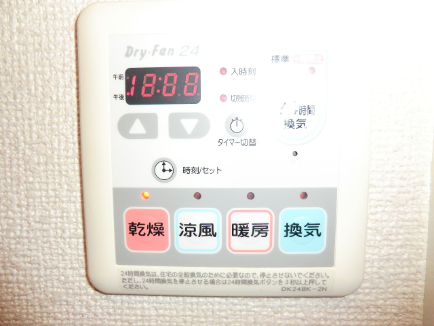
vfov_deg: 56.8
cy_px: 163
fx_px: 301
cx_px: 217
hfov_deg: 71.6
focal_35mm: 24
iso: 200
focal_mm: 4.3
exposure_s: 1/60
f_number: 3.2
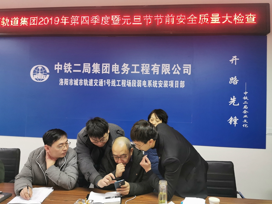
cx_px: 136
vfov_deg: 51.3
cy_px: 102
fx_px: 212
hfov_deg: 65.3
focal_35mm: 27
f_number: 1.6
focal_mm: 5.56
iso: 160
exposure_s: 1/120
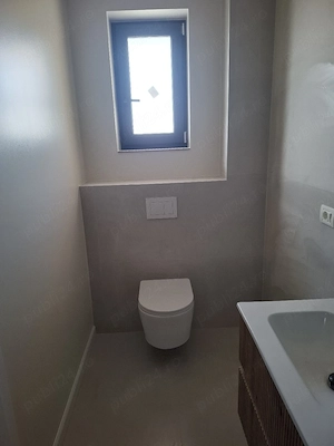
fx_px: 296
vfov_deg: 73.9
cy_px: 223
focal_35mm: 23
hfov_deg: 58.9
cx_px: 167
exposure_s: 1/60.2
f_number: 1.8
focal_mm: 5.54
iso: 200
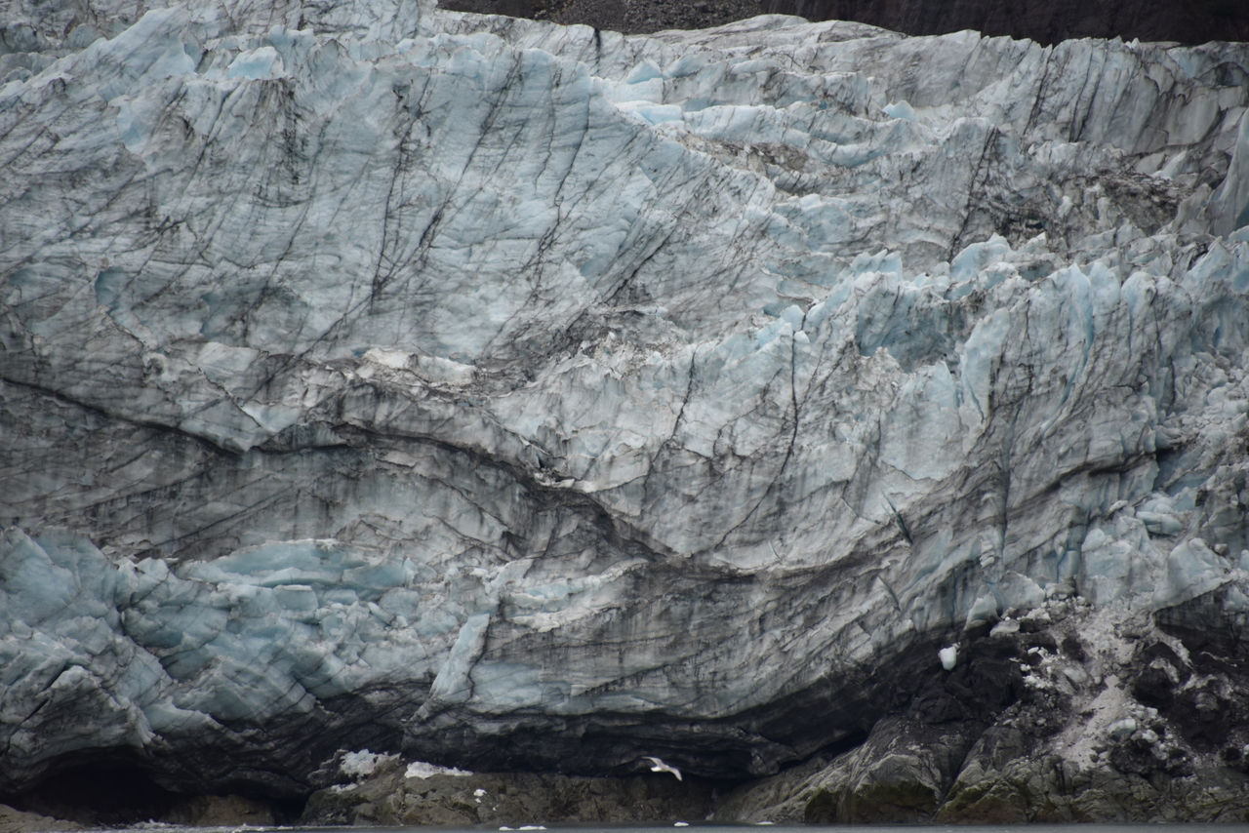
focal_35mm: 300
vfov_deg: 4.6
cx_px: 624
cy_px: 416
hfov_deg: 6.9
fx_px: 10410
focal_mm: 300
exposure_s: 1/640
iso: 450
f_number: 5.6
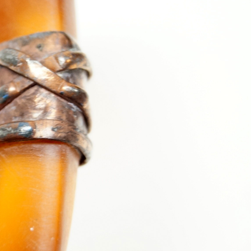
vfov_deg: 15.9
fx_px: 894
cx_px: 33
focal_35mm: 109
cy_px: 79
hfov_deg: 15.8
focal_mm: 40
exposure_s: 1/80
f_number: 5.6
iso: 2000
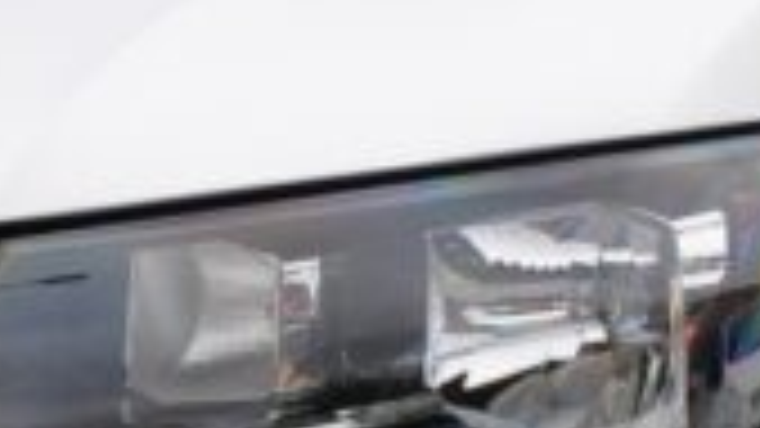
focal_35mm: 286
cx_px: 971
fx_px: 5763
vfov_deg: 4.2
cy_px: 117
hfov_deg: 7.5
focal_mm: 30
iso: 500
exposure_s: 1/200
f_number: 7.1
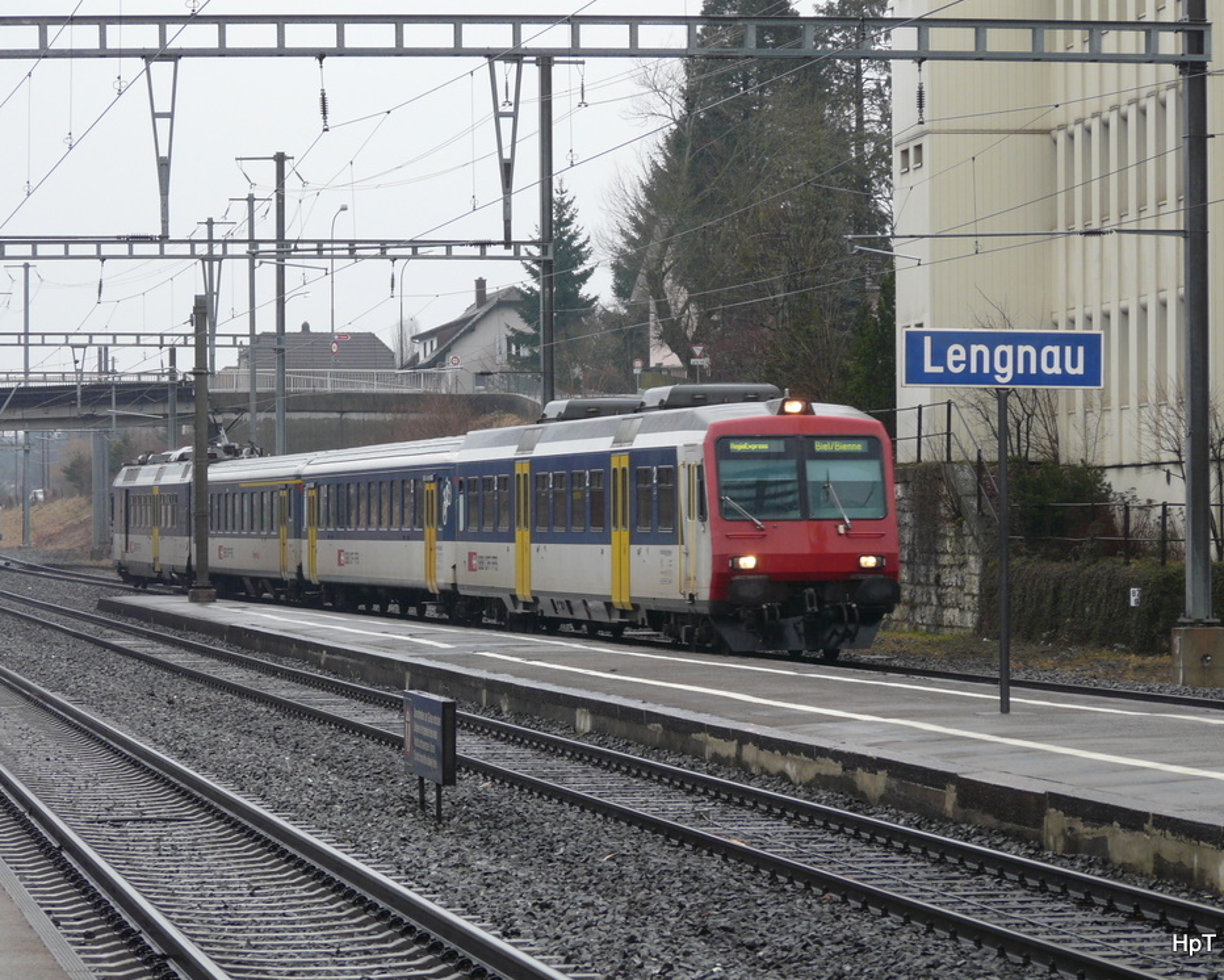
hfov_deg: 12.4
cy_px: 490
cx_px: 591
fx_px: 5616
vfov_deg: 10.0
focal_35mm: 155
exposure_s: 1/80
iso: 100
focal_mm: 24.4
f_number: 3.6
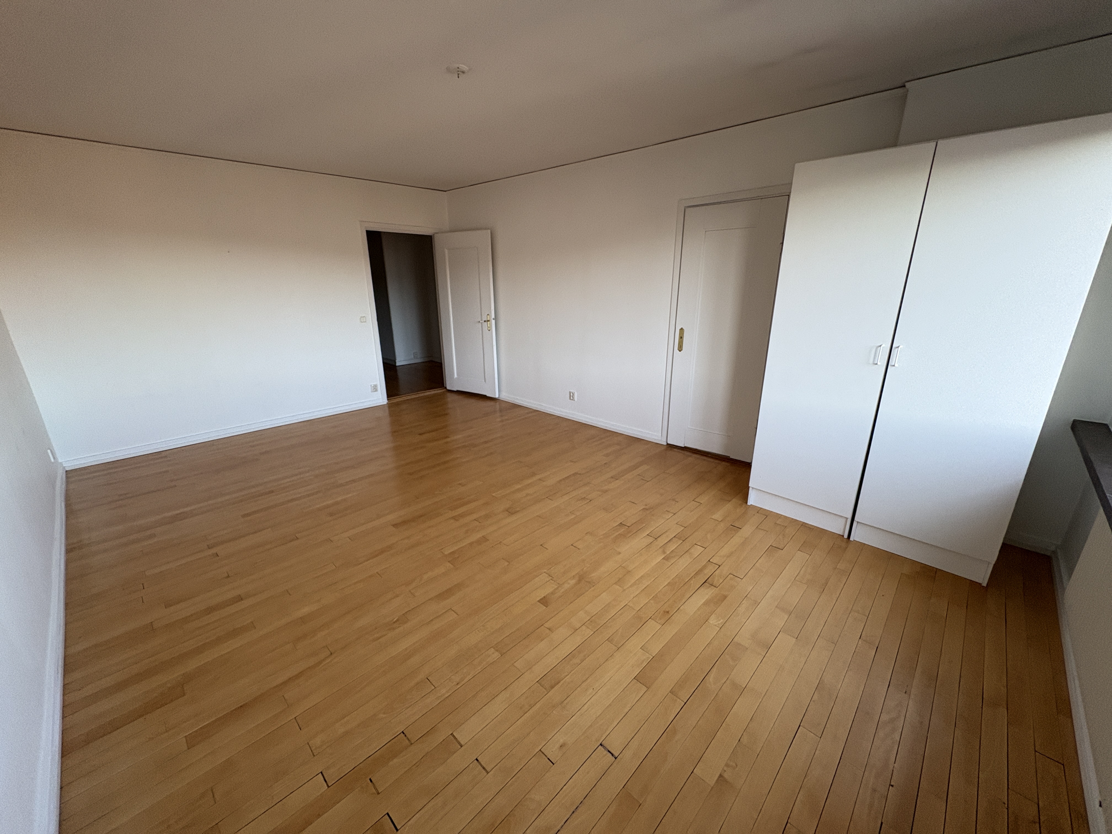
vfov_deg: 85.7
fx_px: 450
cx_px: 556
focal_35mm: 14
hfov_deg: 102.1
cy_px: 417
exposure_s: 1/91
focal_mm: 2.22
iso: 250
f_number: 2.2
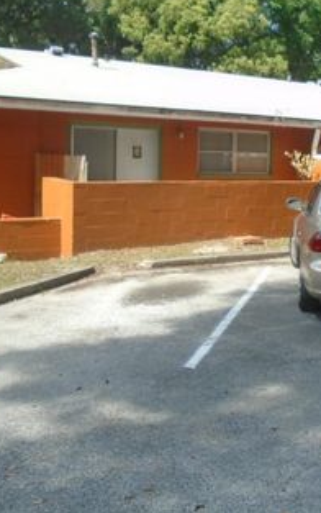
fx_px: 615
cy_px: 209
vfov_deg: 45.0
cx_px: 283
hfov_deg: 28.2
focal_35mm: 44
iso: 100
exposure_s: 1/160
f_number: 8
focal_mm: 4.6
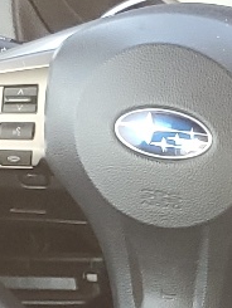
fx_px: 1518
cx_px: 782
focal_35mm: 170
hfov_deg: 7.3
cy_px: 439
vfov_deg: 11.2
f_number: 1.5
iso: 61
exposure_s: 1/60.2
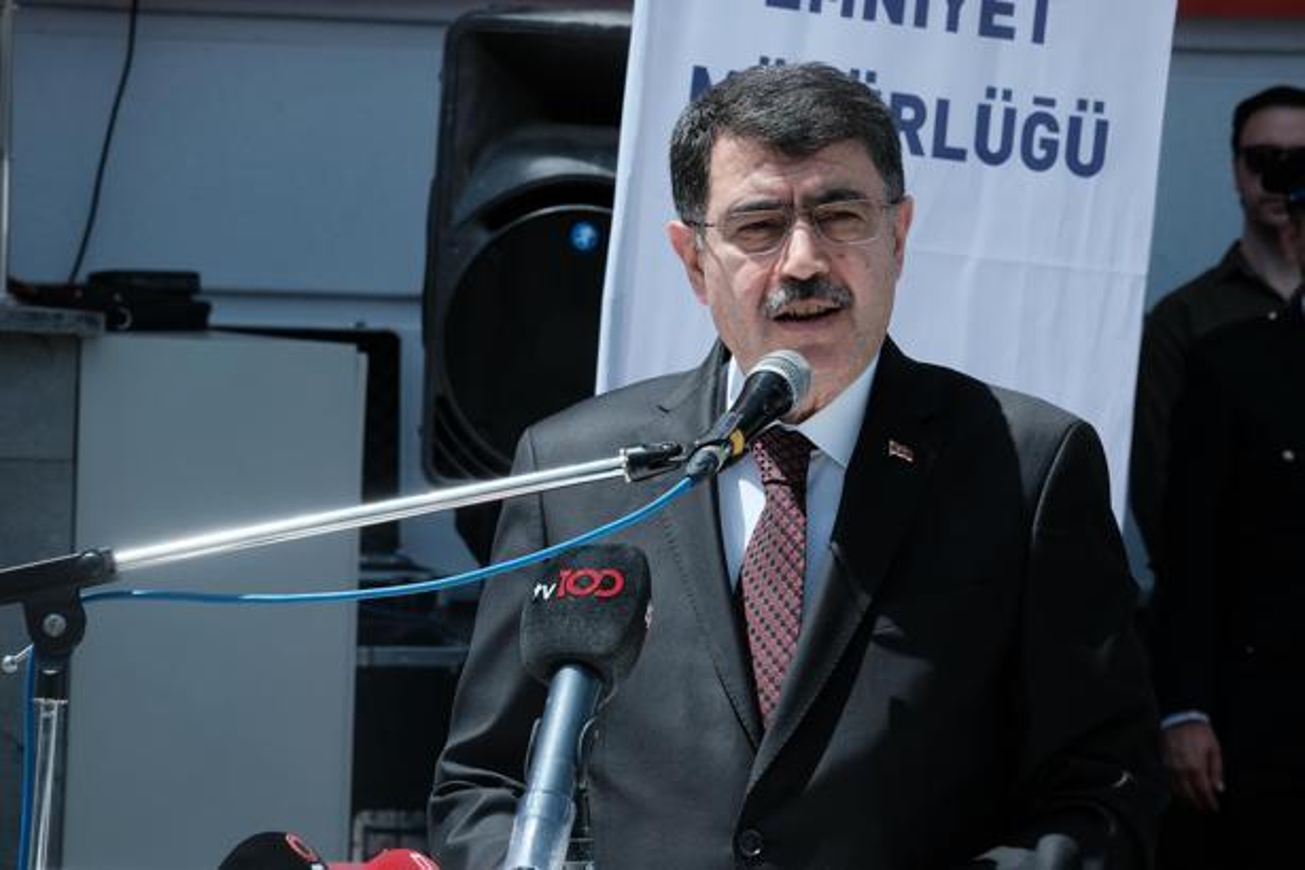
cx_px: 652
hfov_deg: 11.4
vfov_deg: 7.6
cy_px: 435
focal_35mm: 180
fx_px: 6524
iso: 500
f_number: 13
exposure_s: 1/320
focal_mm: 120
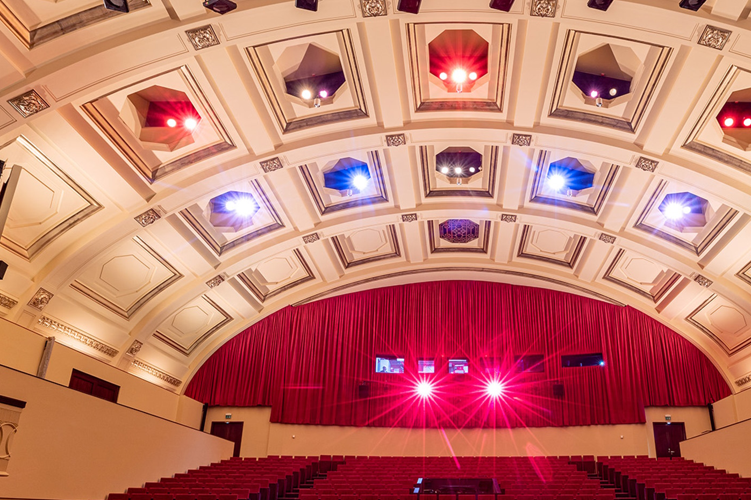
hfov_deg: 63.0
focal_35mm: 29
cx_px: 457
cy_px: 297
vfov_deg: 44.7
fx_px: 605
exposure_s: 4
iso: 200
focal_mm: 18
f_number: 11
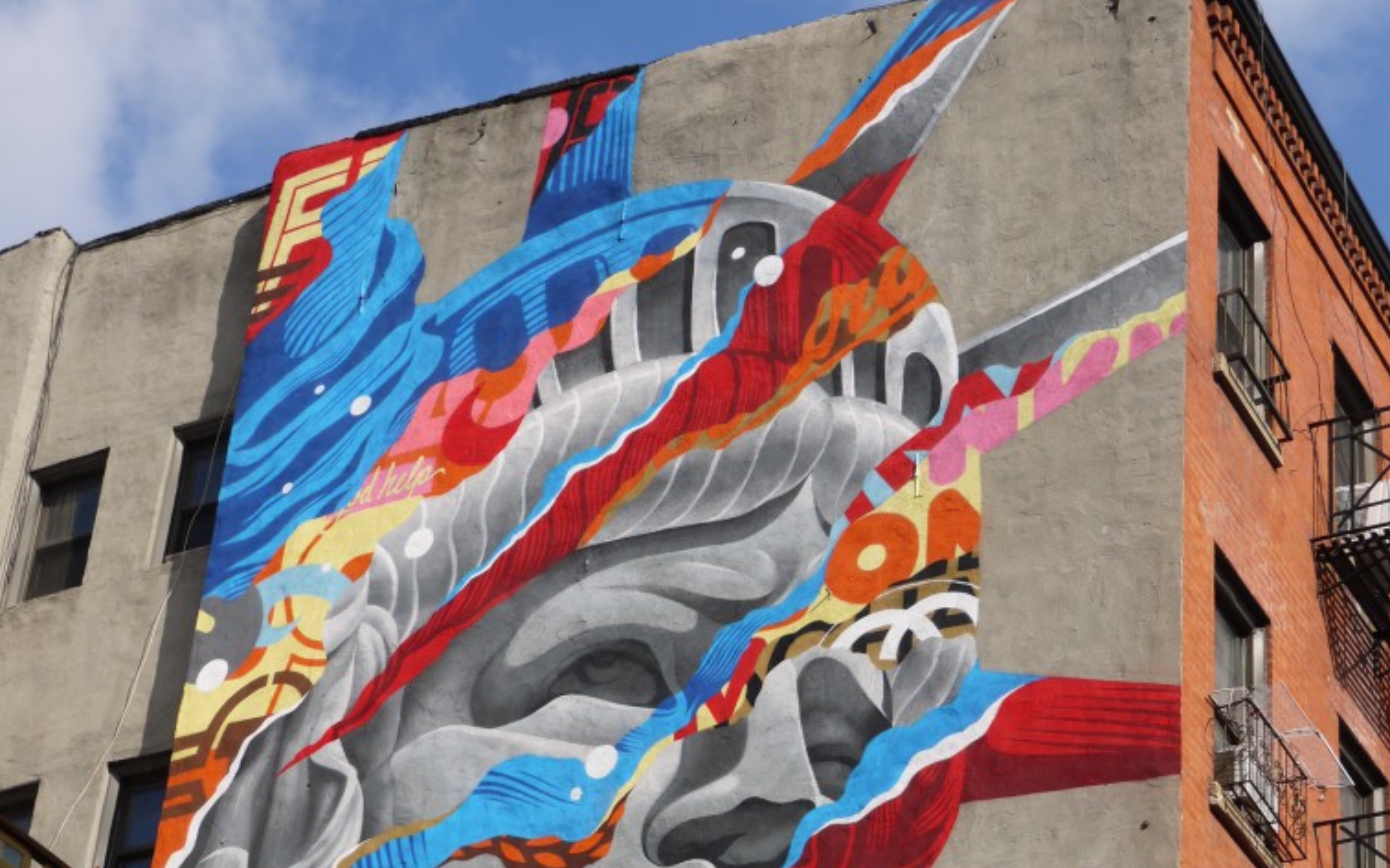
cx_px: 698
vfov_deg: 14.9
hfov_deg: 24.1
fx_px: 3258
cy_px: 923
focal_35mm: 86
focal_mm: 30
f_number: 9
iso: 160
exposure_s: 1/320
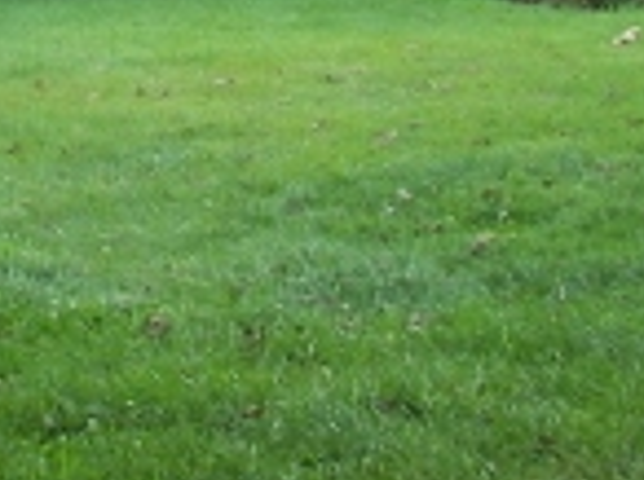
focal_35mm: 136
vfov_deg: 10.3
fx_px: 2526
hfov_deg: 14.1
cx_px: -137
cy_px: -381
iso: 50
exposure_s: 1/125
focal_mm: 6
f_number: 2.8
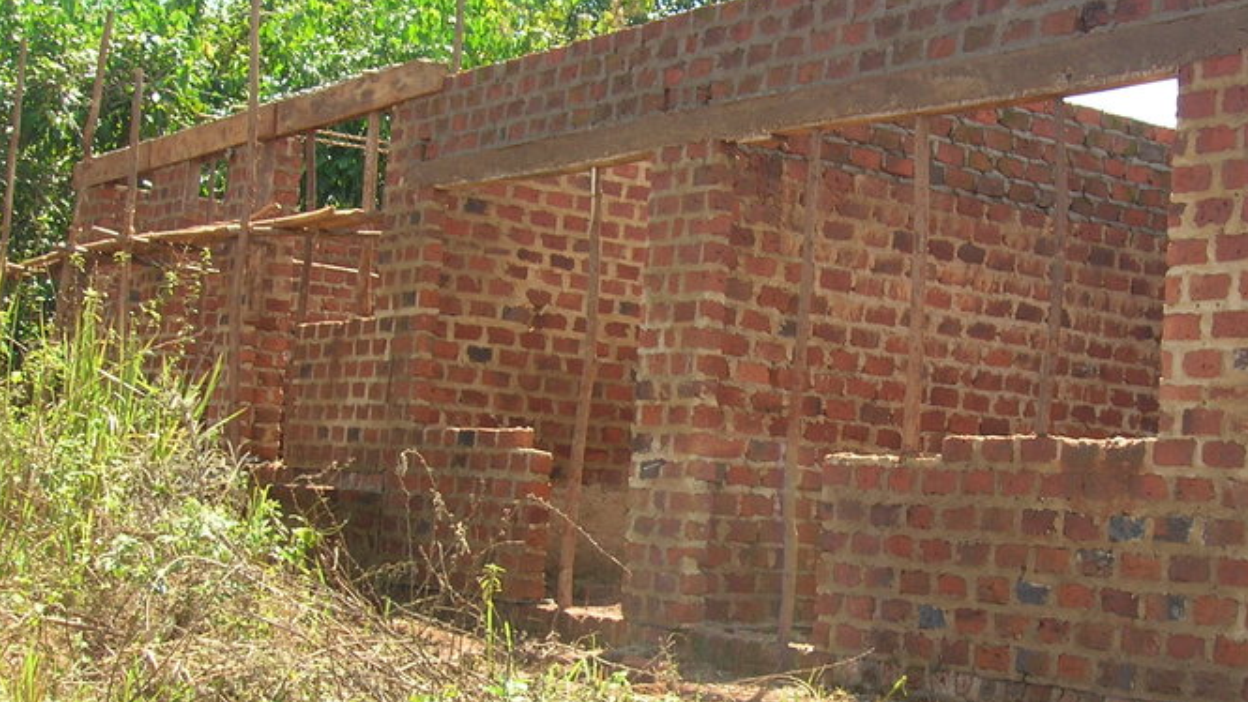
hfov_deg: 36.0
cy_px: 400
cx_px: 890
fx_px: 1886
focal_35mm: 57
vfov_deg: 21.1
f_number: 4.9
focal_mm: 5.7
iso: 50
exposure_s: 1/86
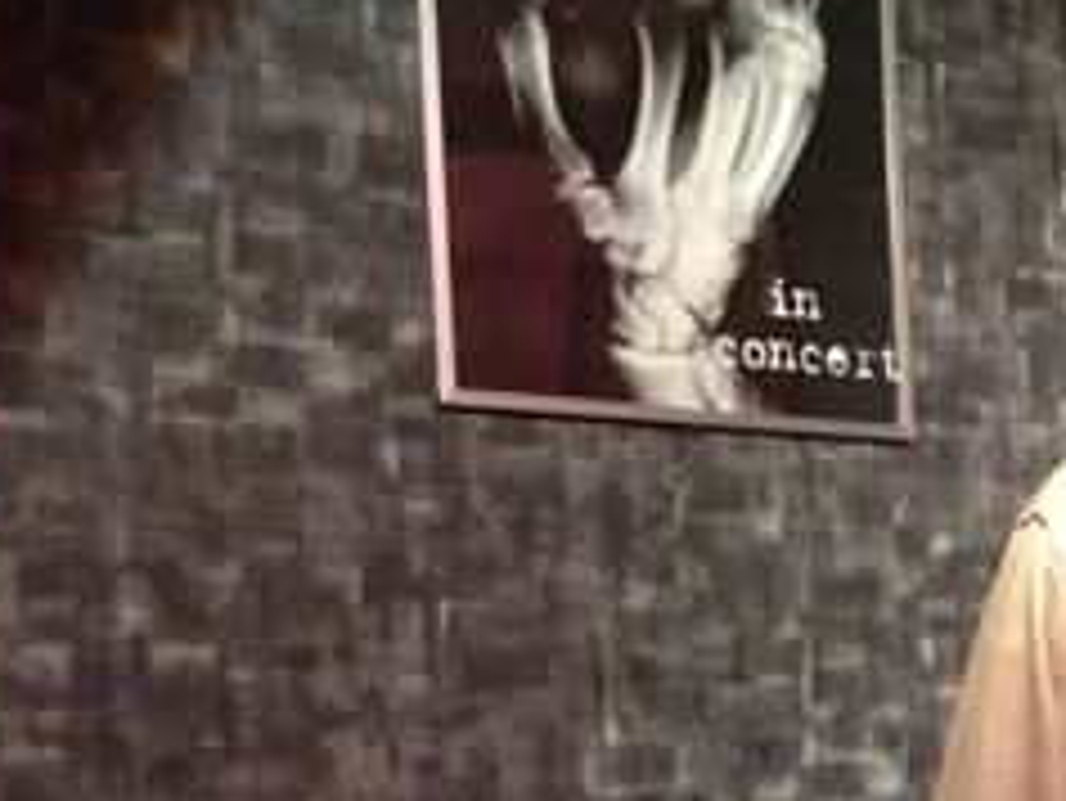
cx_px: 1232
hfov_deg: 20.7
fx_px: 2742
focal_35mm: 89
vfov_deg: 16.1
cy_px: 891
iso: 400
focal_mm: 4.13
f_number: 2.4
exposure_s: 1/15
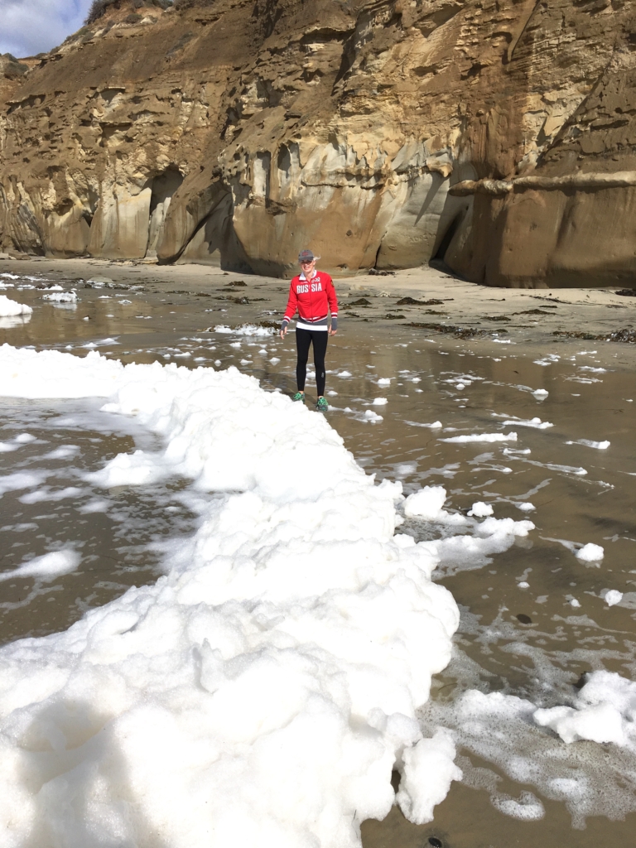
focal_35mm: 29
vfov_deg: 61.7
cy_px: 424
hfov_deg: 48.2
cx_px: 318
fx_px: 710
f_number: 2.2
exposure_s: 1/5495
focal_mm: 4.15
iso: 25
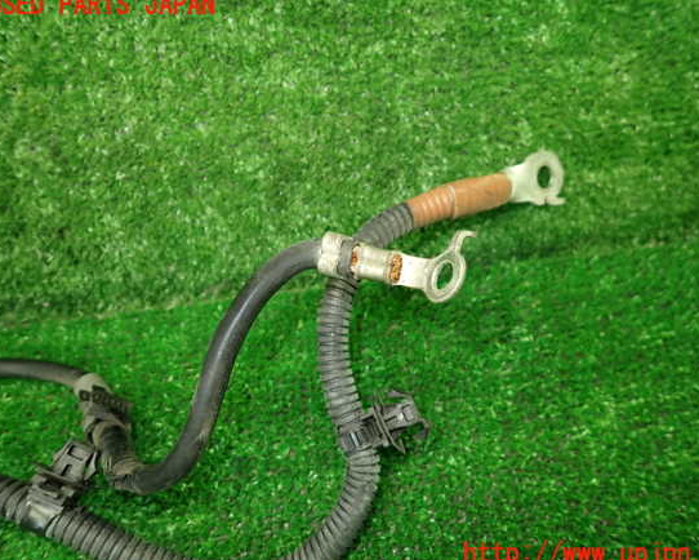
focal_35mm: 27
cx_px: 368
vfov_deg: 53.2
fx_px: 559
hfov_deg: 64.0
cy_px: 280
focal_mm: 4.5
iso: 200
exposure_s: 1/40
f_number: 2
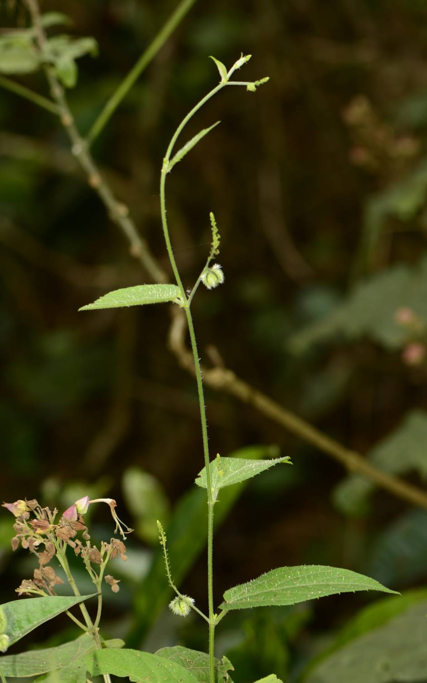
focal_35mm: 161
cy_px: 342
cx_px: 219
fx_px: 2988
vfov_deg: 13.0
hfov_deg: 8.2
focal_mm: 105
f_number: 5.6
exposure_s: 1/125
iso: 160
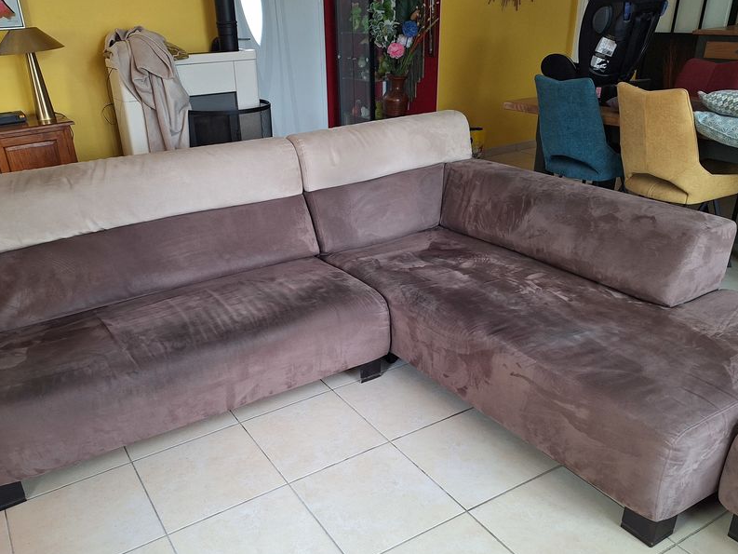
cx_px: 316
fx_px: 618
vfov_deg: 48.0
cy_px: 332
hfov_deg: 61.4
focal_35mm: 29
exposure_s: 1/50
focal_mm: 5.54
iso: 160
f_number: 1.8
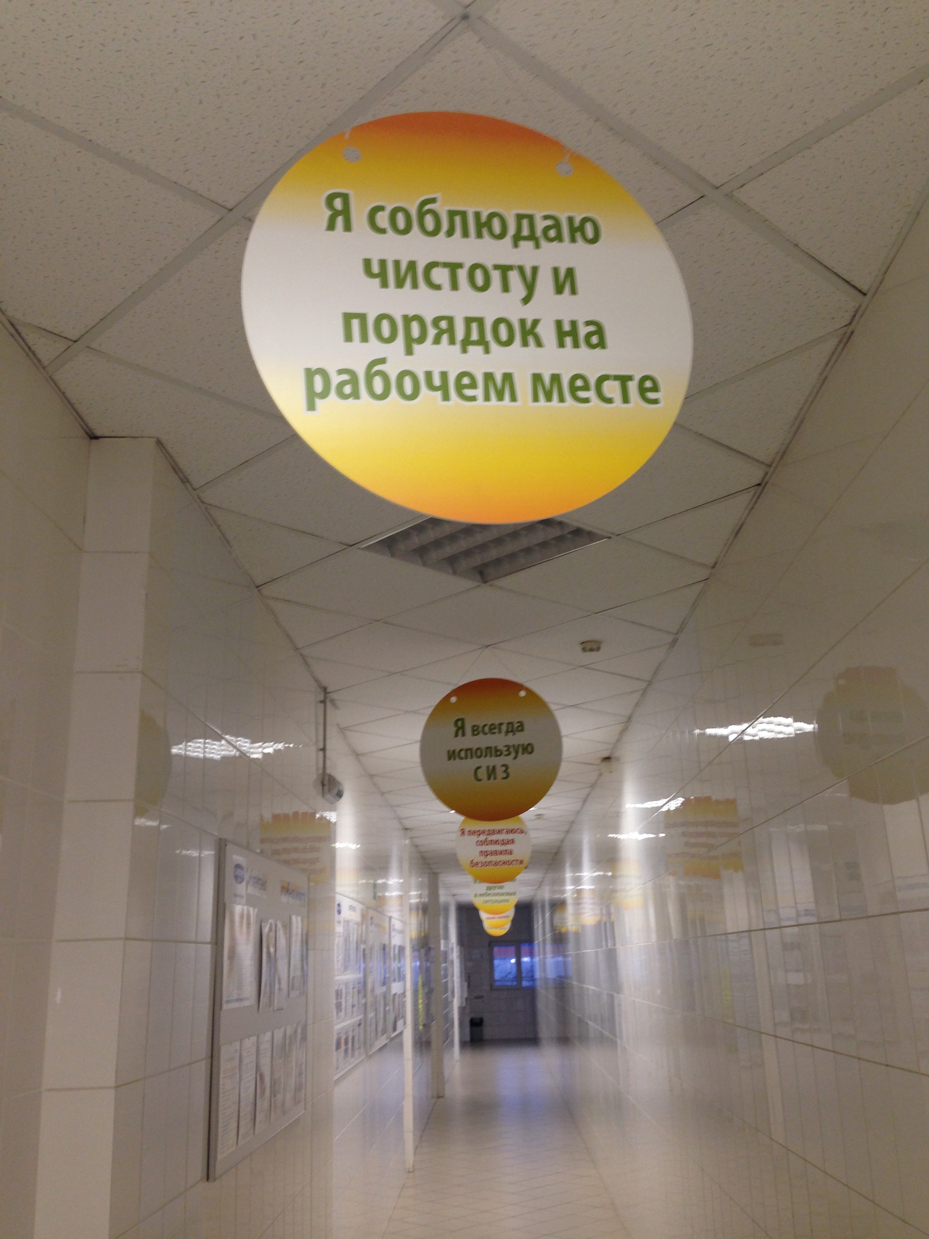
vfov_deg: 55.4
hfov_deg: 42.9
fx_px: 1181
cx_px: 464
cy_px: 620
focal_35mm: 33
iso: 64
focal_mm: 4.12
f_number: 2.4
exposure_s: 1/20
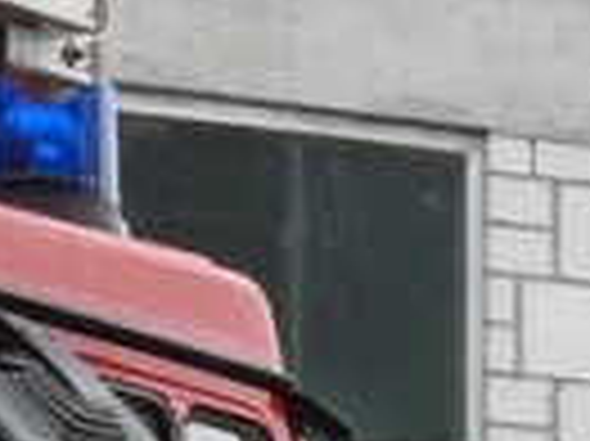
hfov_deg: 9.1
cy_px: 1346
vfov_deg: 6.3
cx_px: 770
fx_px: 3644
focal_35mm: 214
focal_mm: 6.3
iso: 100
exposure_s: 1/250
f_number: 3.2
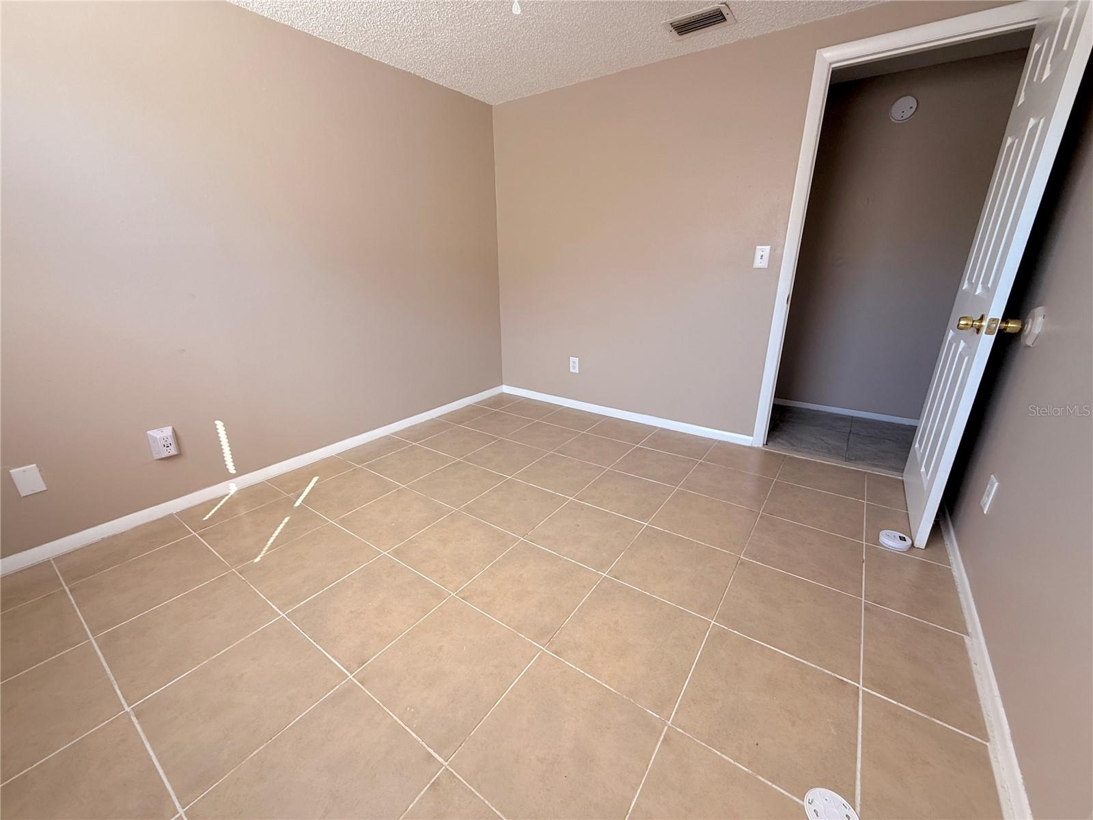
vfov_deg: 85.7
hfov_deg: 102.1
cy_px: 410
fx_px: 442
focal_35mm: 14
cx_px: 546
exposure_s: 1/99
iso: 80
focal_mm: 2.22
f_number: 2.2
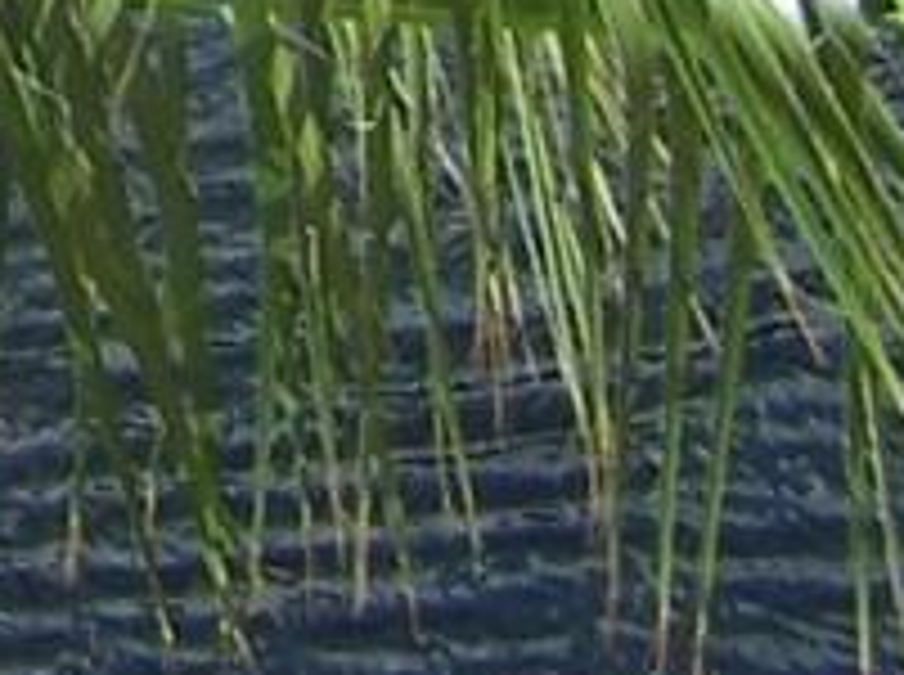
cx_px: -1637
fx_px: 7899
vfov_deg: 4.6
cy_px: -1814
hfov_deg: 6.1
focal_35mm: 303
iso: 80
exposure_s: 1/750
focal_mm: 6.3
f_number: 2.8
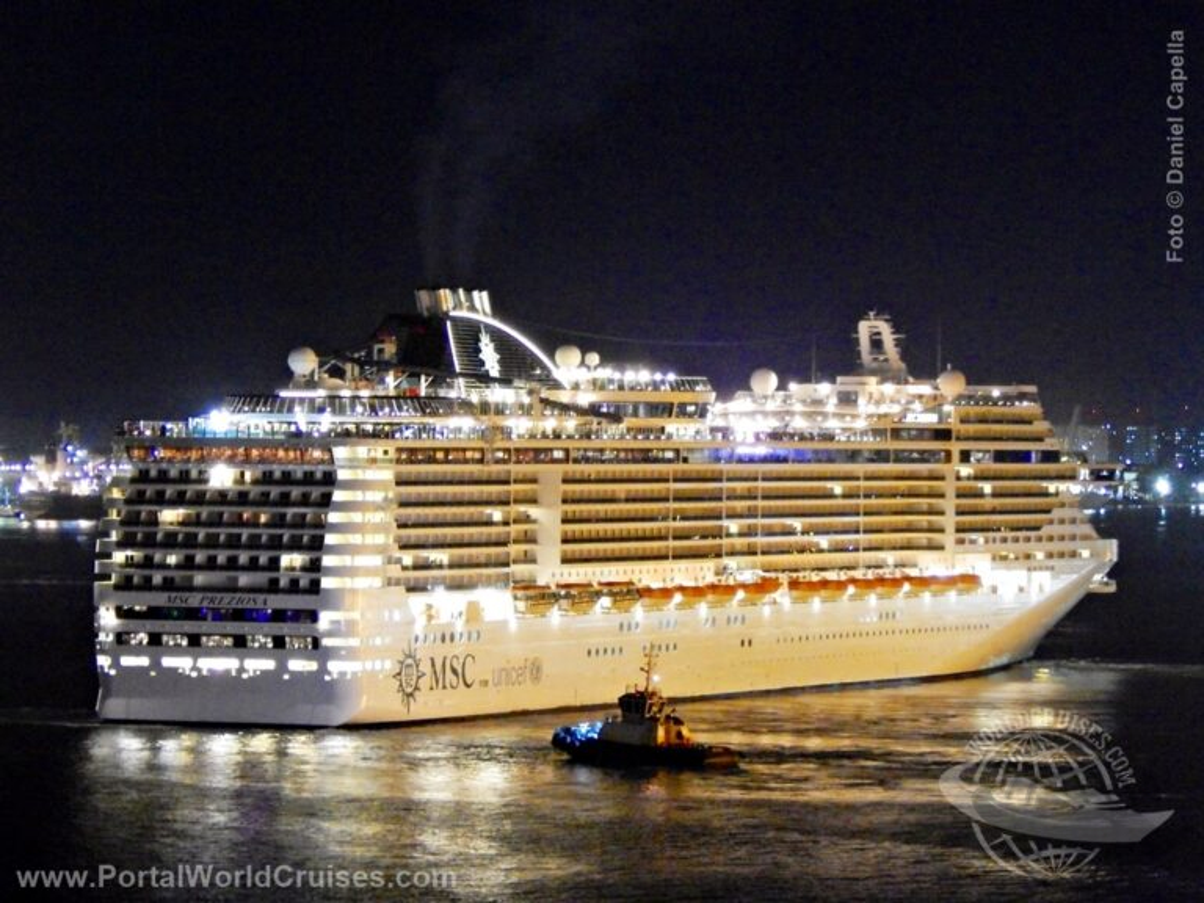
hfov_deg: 12.2
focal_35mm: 162
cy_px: 452
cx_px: 602
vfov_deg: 9.2
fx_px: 5635
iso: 800
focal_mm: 28.7
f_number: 5.1
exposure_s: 1/2.5
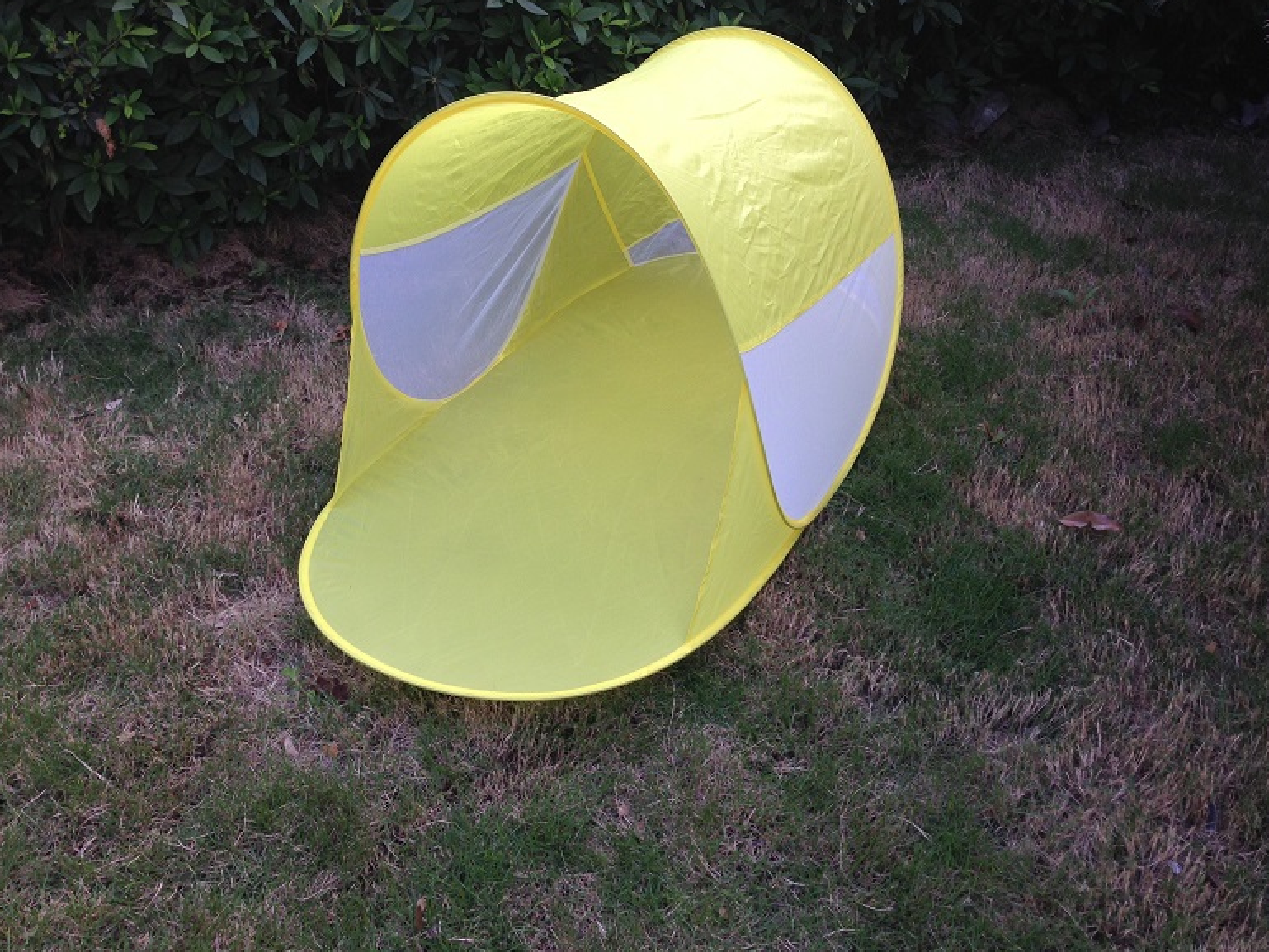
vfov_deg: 40.7
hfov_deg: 52.6
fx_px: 1283
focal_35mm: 35
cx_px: 647
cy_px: 457
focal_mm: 4.12
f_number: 2.4
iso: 50
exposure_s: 1/298
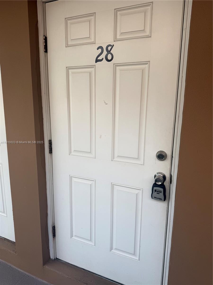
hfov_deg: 56.8
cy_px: 142
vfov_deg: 71.6
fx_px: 197
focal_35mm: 24
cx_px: 106
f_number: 1.78
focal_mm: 6.76
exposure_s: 1/765
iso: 80
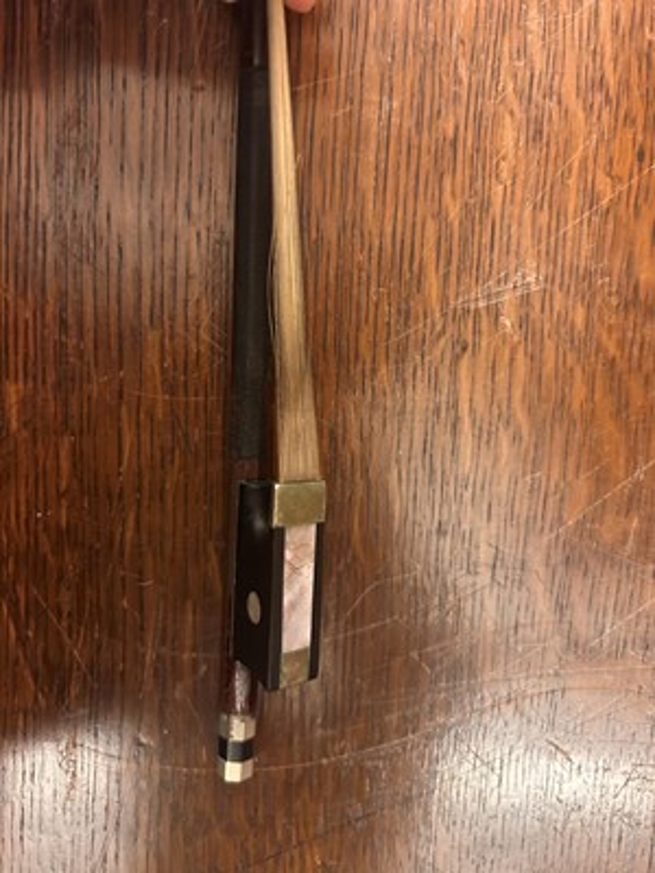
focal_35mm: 26
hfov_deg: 53.1
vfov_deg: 67.3
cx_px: 328
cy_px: 436
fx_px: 656
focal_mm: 5.7
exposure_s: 1/33
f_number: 1.5
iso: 500
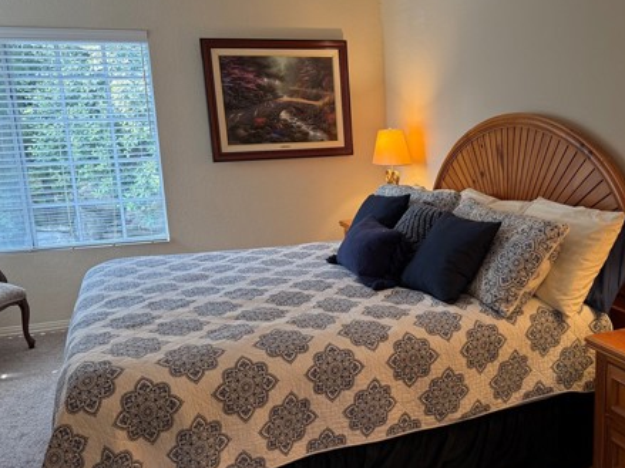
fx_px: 632
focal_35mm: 35
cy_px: 255
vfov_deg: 40.6
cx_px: 410
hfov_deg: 51.8
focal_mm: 6.76
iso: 125
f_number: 1.78
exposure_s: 1/60
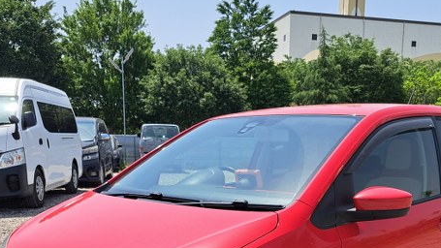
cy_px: 248
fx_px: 538
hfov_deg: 44.4
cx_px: 254
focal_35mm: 46
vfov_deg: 24.8
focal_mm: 5.23
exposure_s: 1/1155
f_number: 1.8
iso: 50
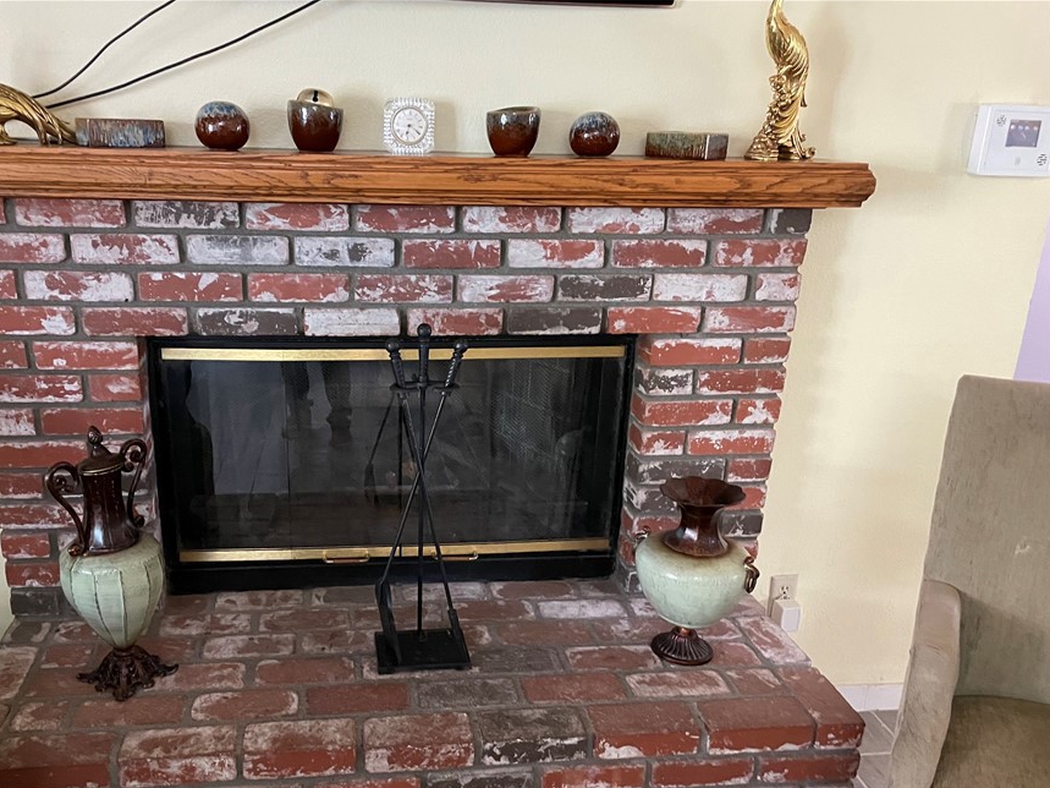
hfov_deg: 58.0
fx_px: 940
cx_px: 427
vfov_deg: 45.2
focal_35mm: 31
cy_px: 469
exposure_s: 1/40
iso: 500
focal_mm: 4.2
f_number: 1.6
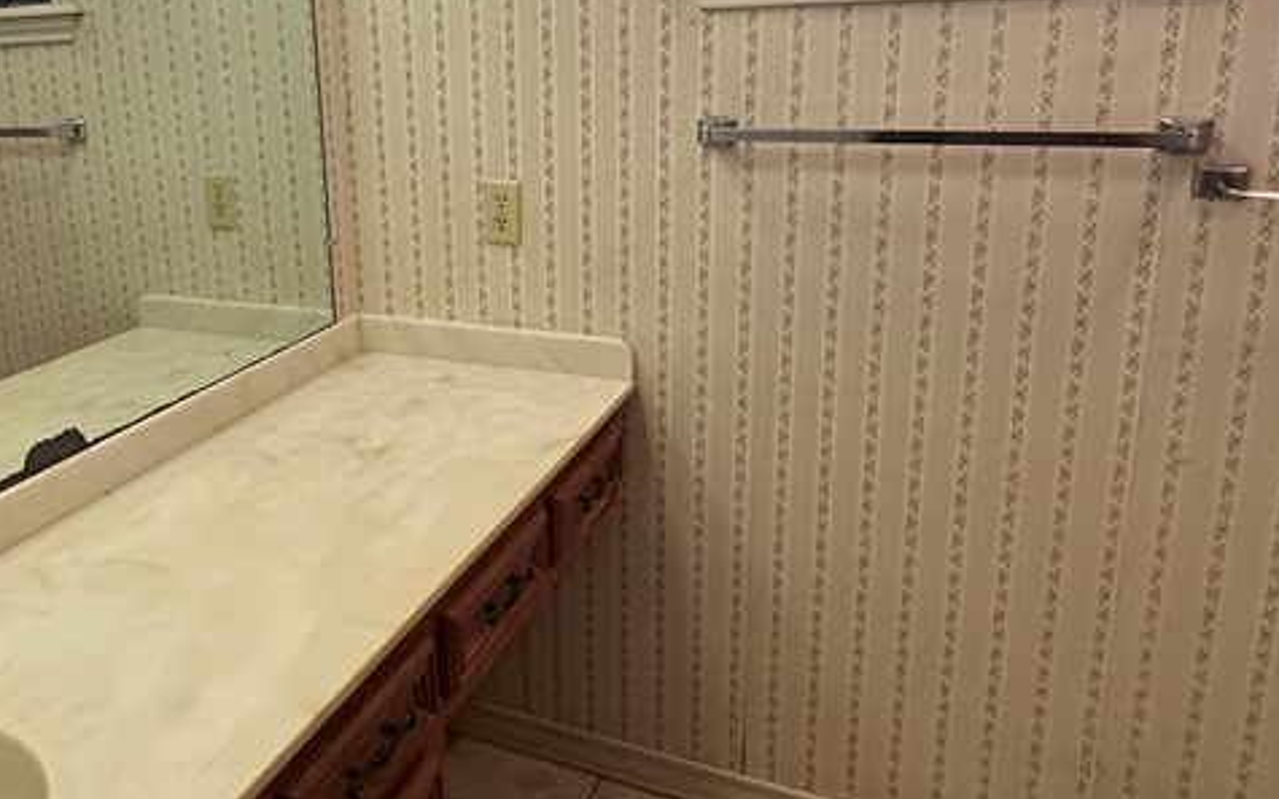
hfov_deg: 58.1
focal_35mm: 32
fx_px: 1116
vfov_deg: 39.1
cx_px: 407
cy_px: 288
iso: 250
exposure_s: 1/120
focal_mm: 2.22
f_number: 2.2
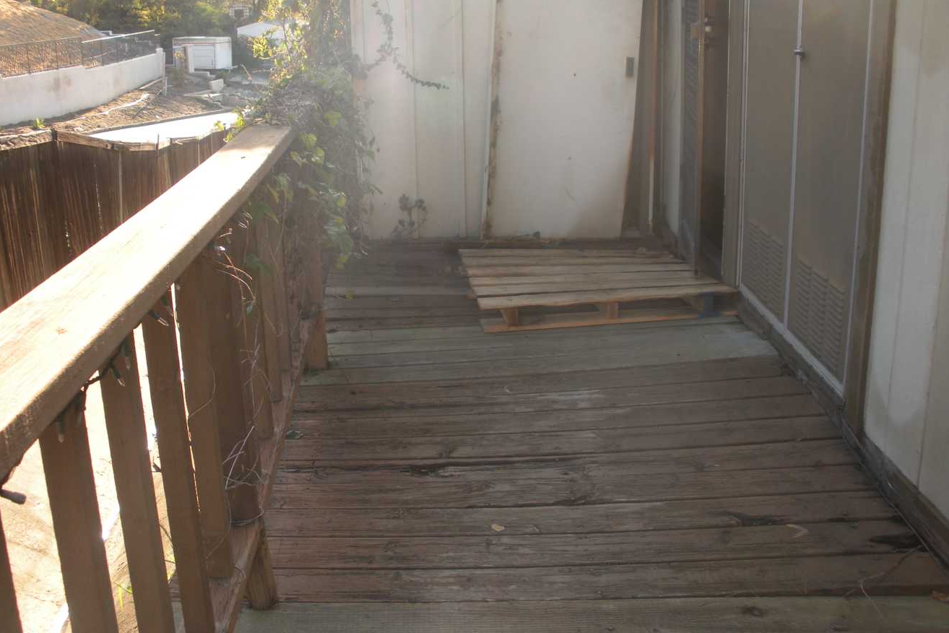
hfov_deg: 50.7
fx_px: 1002
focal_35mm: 38
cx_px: 468
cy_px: 290
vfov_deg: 35.0
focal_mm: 6.3
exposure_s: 1/96.3
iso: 64
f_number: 3.5
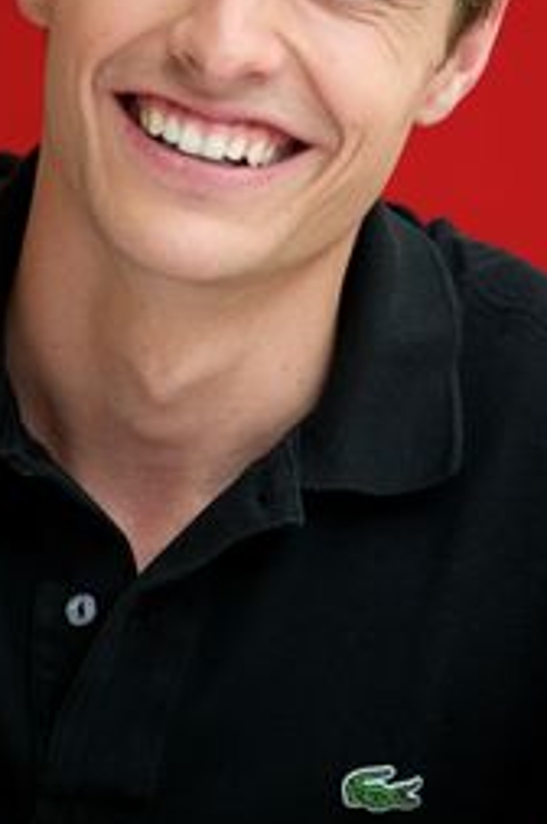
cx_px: 287
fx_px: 9027
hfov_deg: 3.5
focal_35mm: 395
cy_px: 215
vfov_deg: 5.2
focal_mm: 250
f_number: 5.6
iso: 640
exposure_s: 1/60
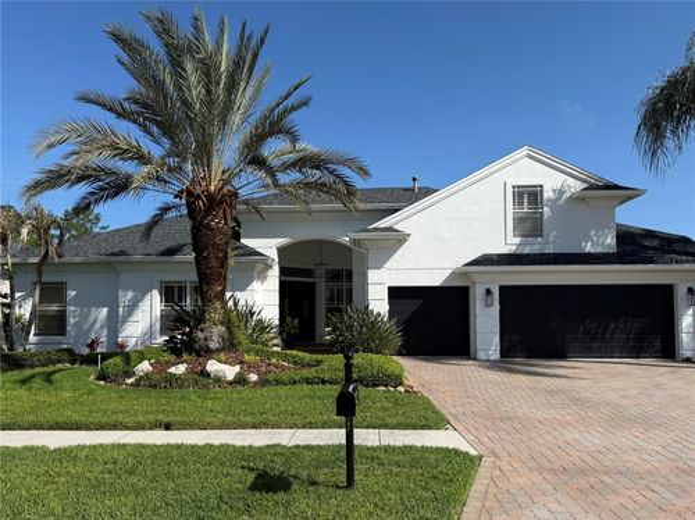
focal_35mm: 24
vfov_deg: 56.7
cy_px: 260
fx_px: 481
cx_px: 348
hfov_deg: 71.6
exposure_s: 1/5319
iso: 80
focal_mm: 6.76
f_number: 1.78
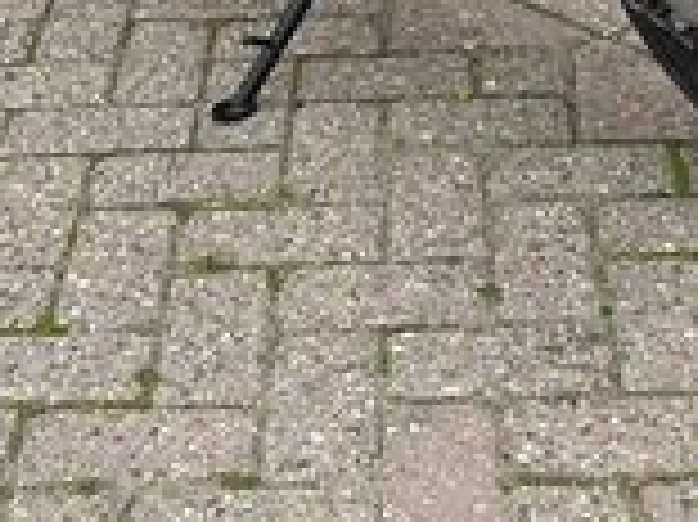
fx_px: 1995
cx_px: 473
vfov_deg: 13.4
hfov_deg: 19.8
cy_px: -418
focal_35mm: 99
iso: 100
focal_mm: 6.86
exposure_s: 1/121
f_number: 1.78
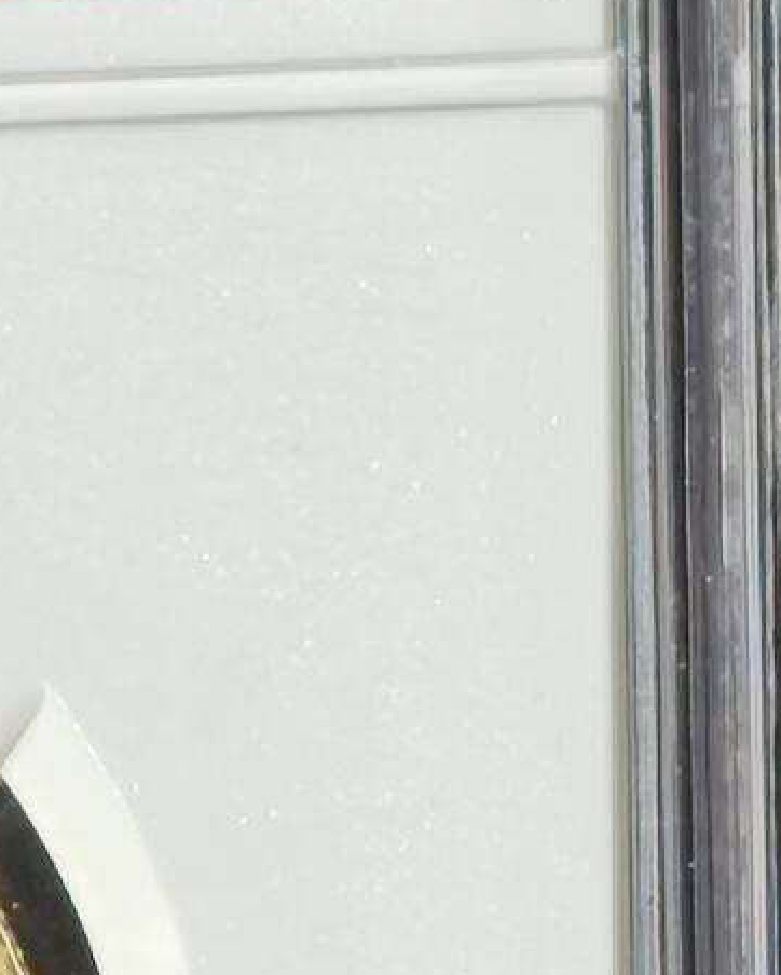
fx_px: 12445
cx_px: -595
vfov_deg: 4.5
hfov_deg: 3.6
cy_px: 580
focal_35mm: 431
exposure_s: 1/3553
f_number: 1.5
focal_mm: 4.94
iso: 50
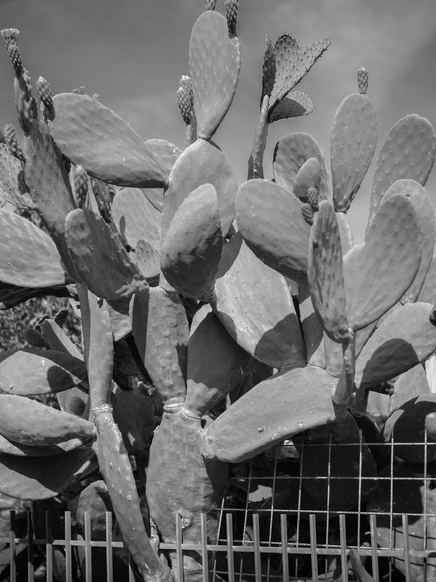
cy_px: 257
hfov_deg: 22.9
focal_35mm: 64
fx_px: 1075
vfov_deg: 30.2
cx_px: 201
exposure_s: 1/10000
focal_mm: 25
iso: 200
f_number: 1.2
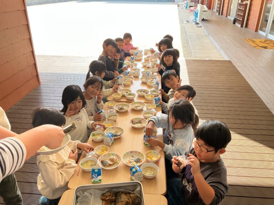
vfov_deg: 48.2
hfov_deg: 61.7
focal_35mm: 29
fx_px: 230
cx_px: 137
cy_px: 102
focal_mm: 3
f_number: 1.8
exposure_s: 1/120
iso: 20
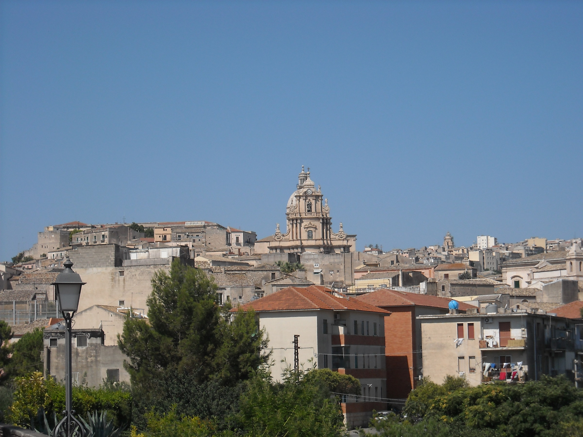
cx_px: 292
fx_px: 1768
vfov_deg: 14.1
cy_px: 218
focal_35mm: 105
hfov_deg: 18.7
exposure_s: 1/250
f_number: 9.3
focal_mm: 17.1
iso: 64
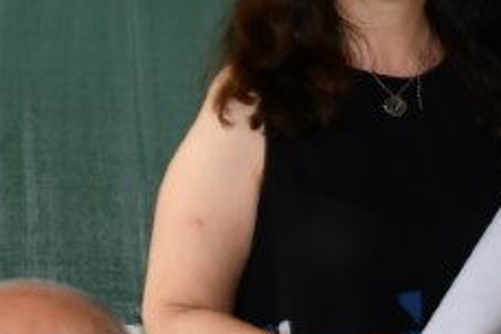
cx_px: -121
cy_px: -73
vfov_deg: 6.0
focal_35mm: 227
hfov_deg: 8.9
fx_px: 3159
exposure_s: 1/100
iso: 400
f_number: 4
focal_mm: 30
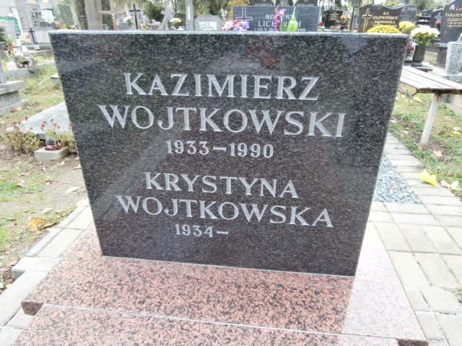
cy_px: 173
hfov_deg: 71.6
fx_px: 320
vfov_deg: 56.8
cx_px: 231
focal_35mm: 24
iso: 100
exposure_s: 1/60
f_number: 3
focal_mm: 4.2
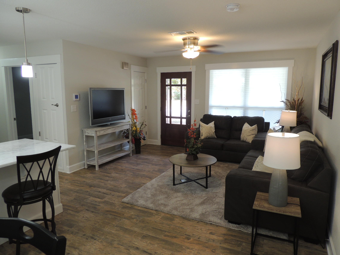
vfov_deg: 56.8
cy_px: 128
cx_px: 170
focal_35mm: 24
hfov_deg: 71.6
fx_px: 236
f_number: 3
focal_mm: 4.3
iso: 160
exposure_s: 1/30
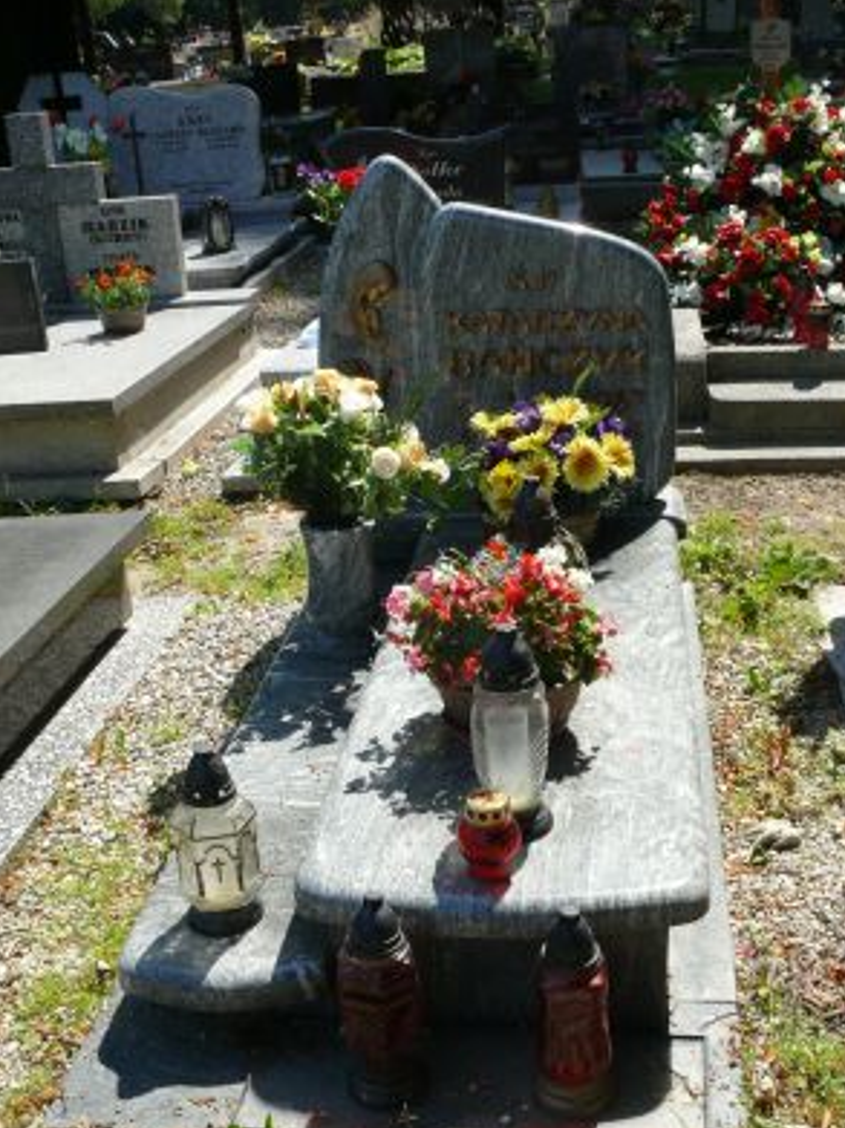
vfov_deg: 43.6
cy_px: 681
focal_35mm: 43
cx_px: 470
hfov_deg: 33.5
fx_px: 1400
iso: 100
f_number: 5.6
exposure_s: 1/250
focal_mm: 7.4
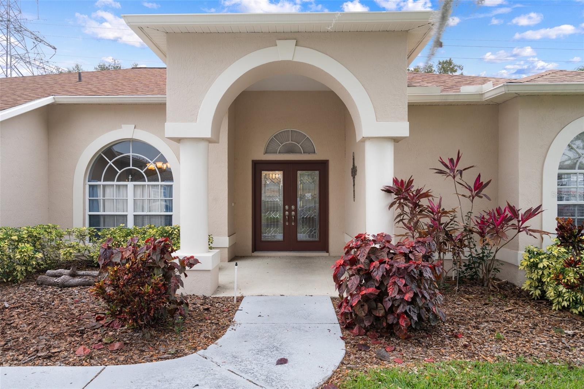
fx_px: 389
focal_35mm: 24
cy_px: 194
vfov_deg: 53.1
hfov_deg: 73.8
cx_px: 292
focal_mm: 24
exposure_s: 1/25
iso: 320
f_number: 8
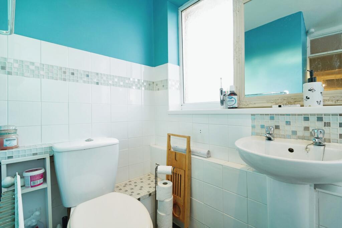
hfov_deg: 96.7
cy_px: 114
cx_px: 171
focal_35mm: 16
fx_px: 152
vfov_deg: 73.8
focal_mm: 16
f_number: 8
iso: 125
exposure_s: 1/5
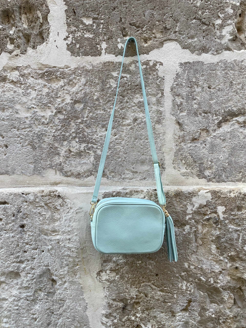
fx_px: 246
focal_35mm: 26
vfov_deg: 67.3
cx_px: 123
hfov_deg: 53.1
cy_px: 164
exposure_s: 1/100
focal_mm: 4.2
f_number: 1.6
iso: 40
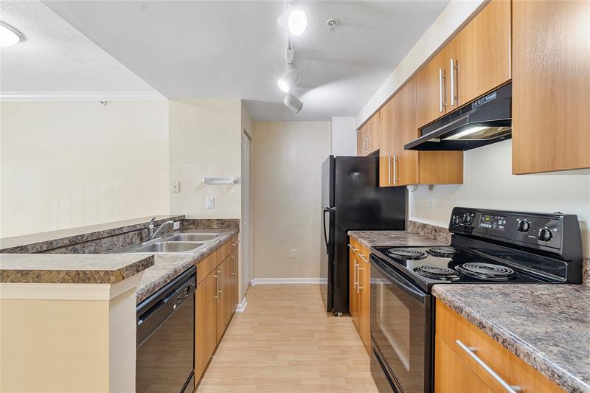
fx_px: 246
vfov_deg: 77.3
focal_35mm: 15
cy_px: 196
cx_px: 295
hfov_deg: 100.4
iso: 160
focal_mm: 10
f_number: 11
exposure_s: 1/2
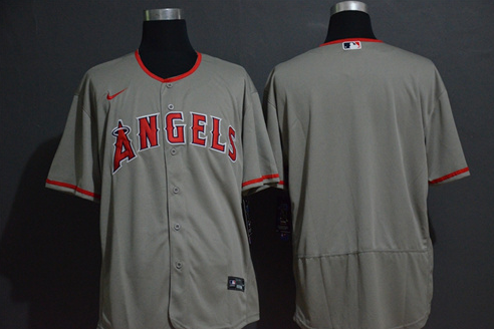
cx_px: 250
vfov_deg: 17.9
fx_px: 1043
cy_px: 165
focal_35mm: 76
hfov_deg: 26.7
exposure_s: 1/50
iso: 4000
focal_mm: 50
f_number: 4.8
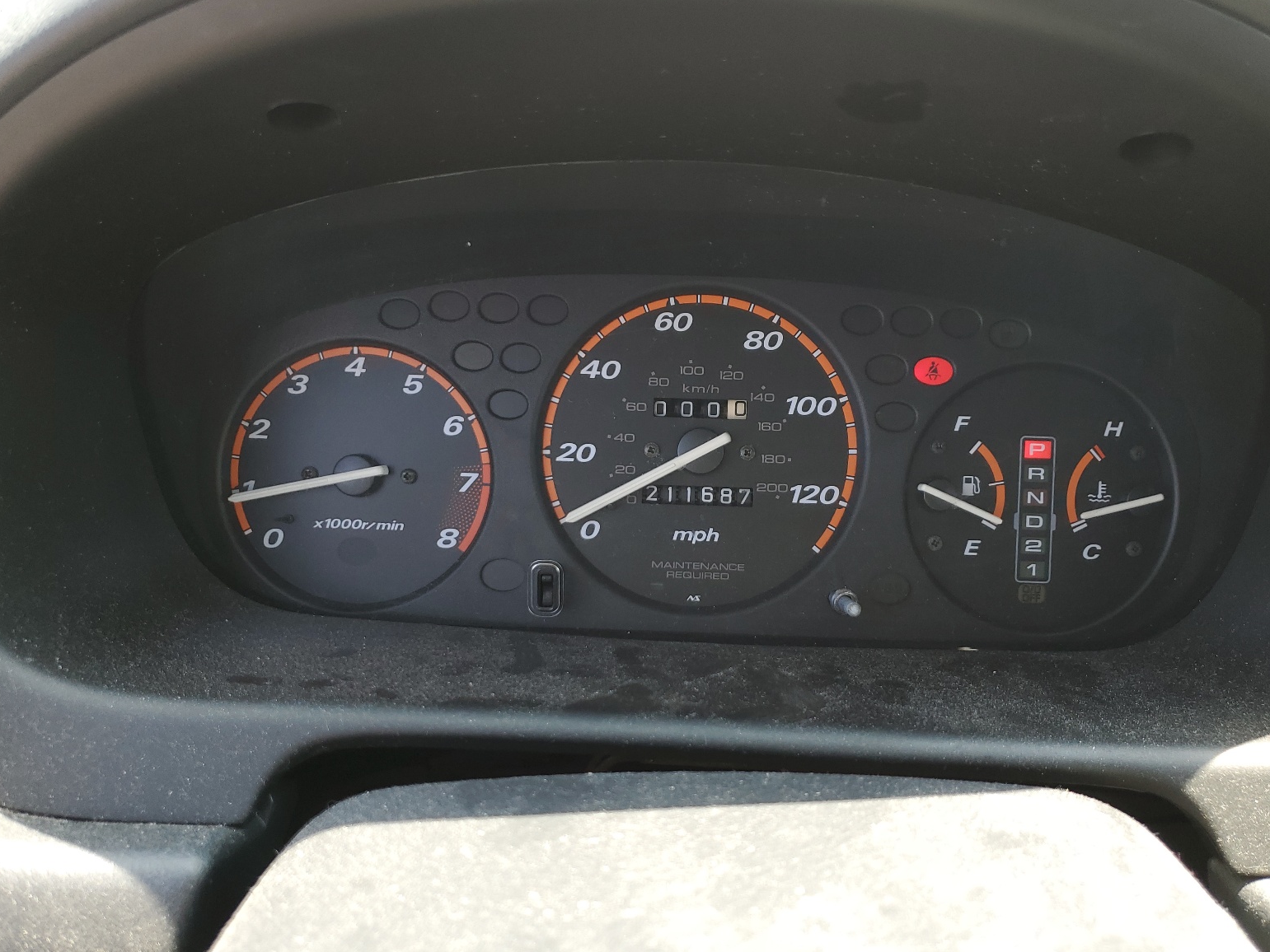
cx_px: 630
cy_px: 473
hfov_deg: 65.3
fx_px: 991
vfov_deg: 51.4
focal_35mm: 27
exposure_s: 1/204
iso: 50
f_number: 1.5
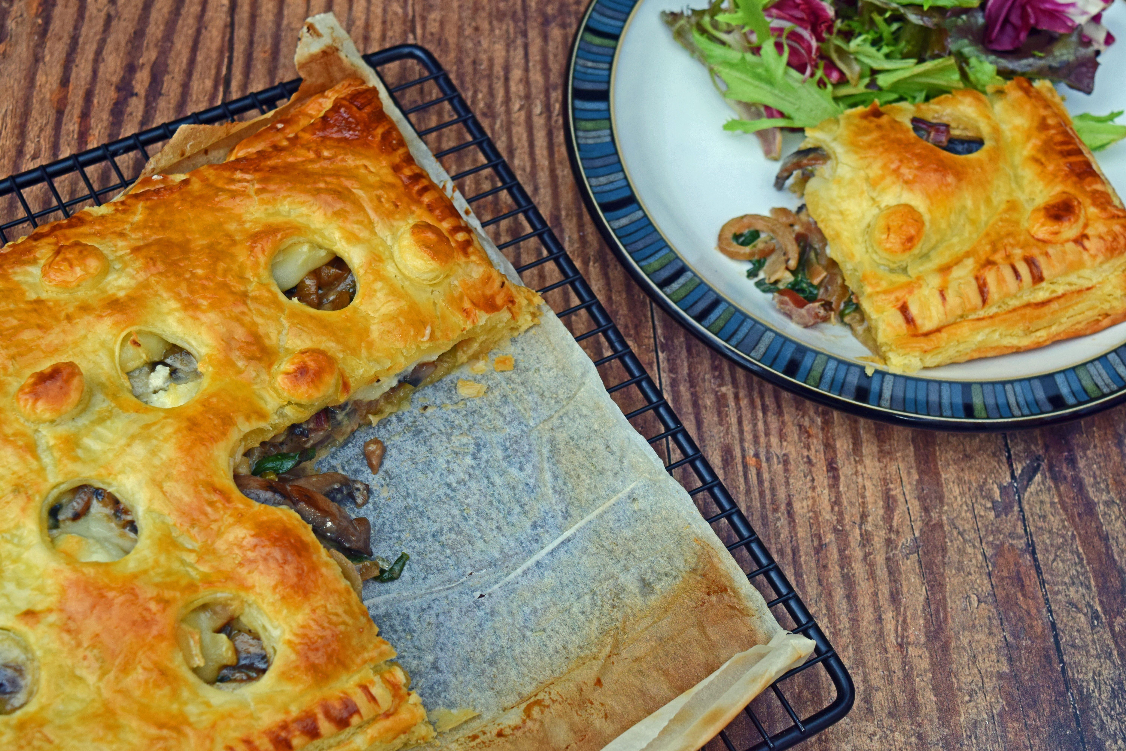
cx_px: 563
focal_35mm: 60
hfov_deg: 33.4
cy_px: 376
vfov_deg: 22.6
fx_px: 1877
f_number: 7.1
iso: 400
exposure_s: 1/200
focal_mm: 40
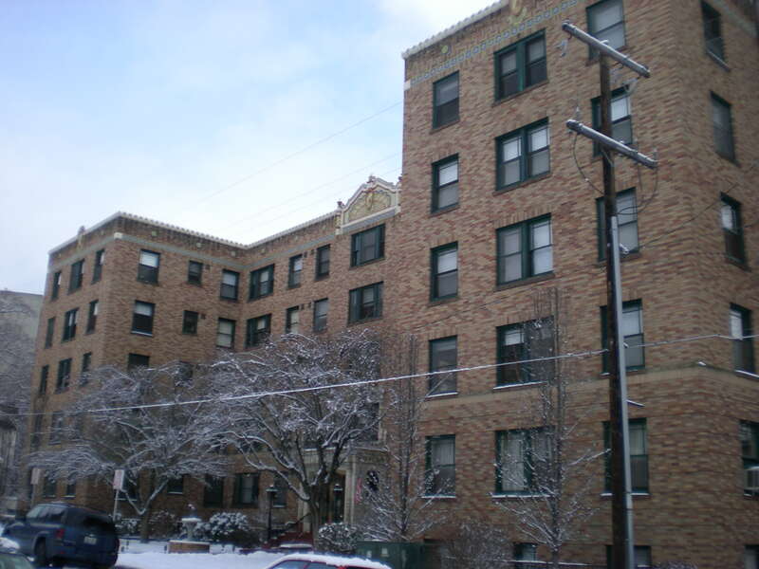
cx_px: 380
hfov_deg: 49.0
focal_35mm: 38
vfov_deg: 37.7
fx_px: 833
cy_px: 284
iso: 50
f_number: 3.1
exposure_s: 1/193
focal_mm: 6.3
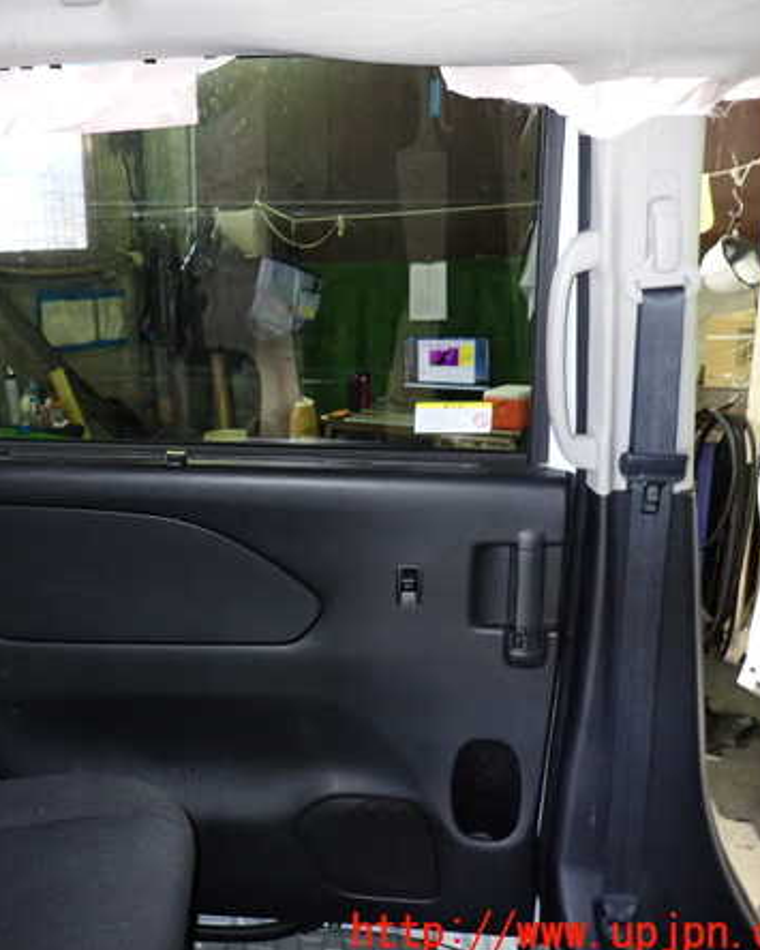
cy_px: 479
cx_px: 193
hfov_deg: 43.2
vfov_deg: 54.2
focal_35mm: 33
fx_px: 928
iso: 400
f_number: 2
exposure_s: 1/30
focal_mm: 4.5
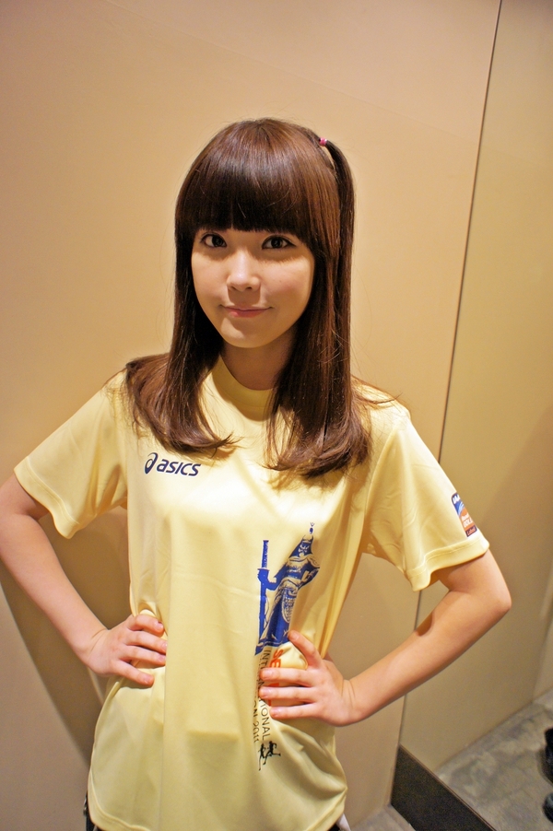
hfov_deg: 53.1
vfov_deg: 73.8
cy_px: 416
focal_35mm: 24
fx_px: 554
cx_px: 276
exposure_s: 1/30
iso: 400
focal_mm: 16
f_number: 2.8
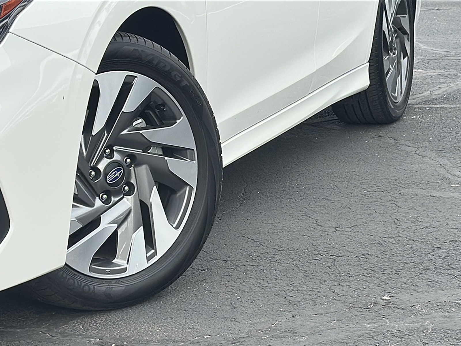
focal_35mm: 100
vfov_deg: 14.8
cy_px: 173
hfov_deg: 19.6
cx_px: 230
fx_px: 1332
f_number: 1.78
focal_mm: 6.86
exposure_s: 1/1595
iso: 80
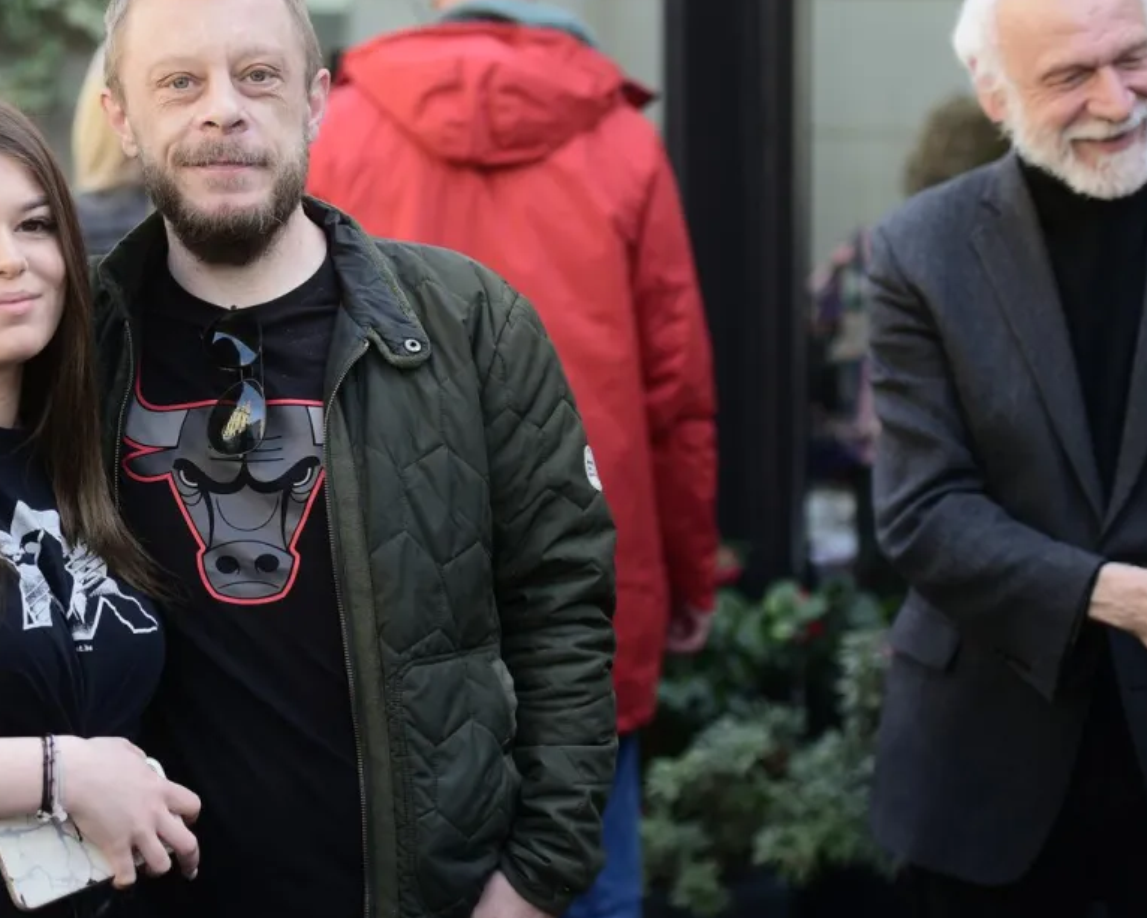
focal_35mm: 103
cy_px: 425
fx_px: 3497
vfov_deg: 15.0
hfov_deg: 18.5
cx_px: 277
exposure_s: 1/500
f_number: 2.8
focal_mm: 70
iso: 320
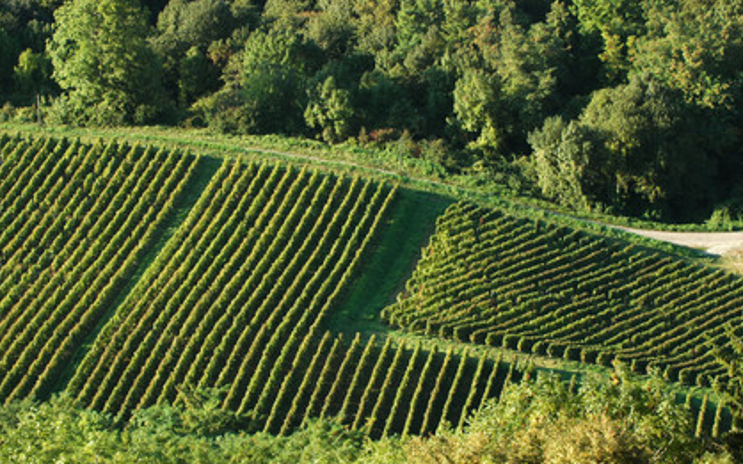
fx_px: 3270
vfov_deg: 8.1
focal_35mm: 162
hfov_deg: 13.0
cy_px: 240
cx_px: 372
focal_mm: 105
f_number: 7.1
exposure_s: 1/125
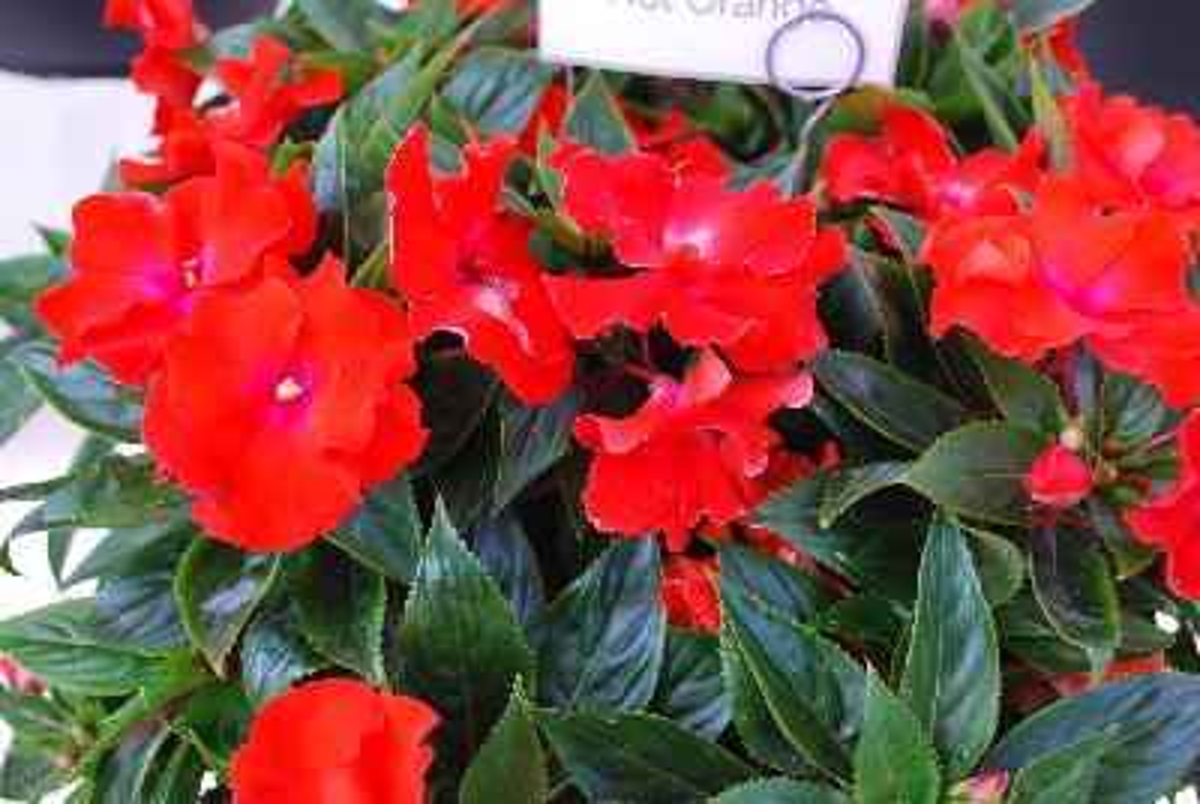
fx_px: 1302
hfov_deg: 49.5
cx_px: 600
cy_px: 402
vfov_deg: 34.3
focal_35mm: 39
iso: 200
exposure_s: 1/60
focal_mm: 26
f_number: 4.5
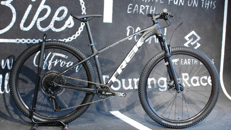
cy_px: 63
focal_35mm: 48
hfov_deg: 42.9
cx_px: 114
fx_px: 294
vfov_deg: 24.9
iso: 400
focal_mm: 30
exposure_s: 1/25
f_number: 4.5
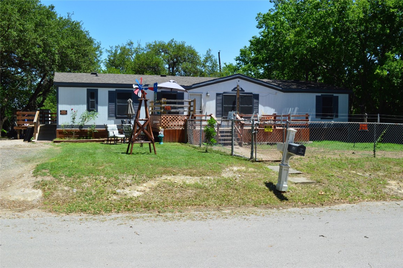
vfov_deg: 36.8
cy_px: 134
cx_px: 202
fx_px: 403
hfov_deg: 53.2
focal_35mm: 36
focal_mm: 24
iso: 400
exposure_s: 1/400
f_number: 11
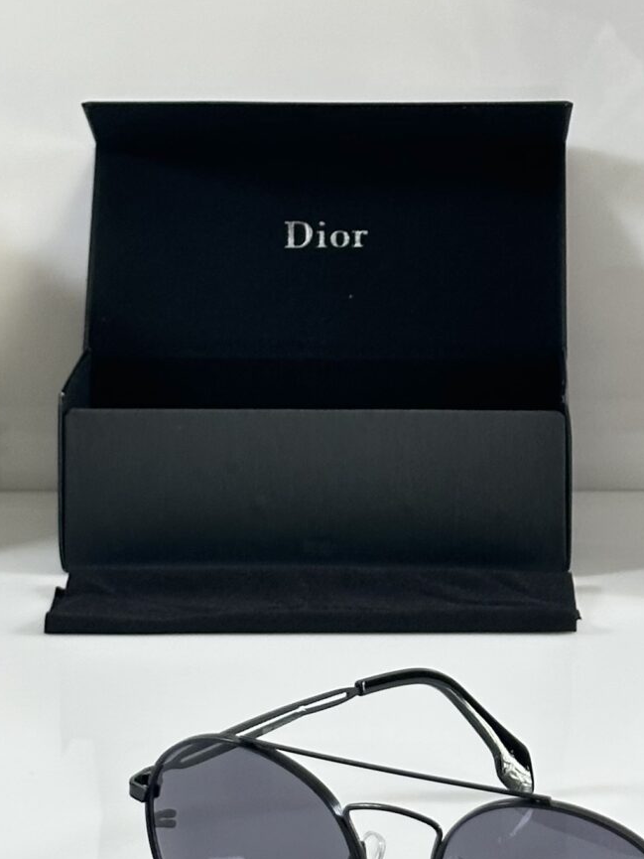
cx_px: 435
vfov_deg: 13.8
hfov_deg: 10.4
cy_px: 165
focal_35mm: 142
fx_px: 3522
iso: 80
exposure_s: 1/115
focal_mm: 6.86
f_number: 1.78
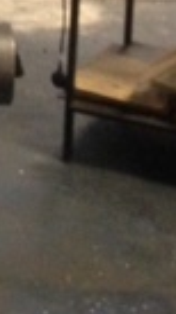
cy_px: -124
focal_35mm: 168
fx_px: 1395
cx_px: -331
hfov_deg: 6.6
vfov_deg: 12.3
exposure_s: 1/20
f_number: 2.4
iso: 320
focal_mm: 4.12
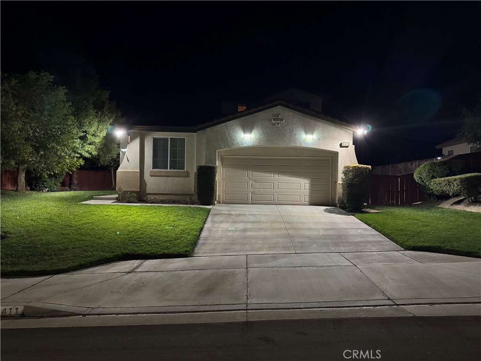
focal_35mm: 24
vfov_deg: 56.8
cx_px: 240
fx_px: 333
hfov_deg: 71.6
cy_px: 180
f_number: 1.78
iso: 1000
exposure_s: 1/36
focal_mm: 6.76
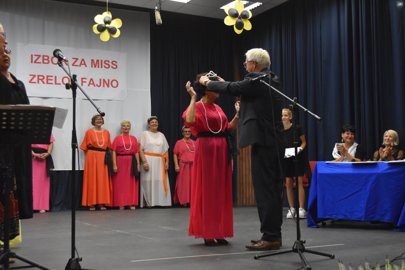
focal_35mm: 48
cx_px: 202
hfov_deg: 41.1
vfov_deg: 28.1
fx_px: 540
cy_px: 135
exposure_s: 1/200
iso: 3200
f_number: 4.8
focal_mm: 32
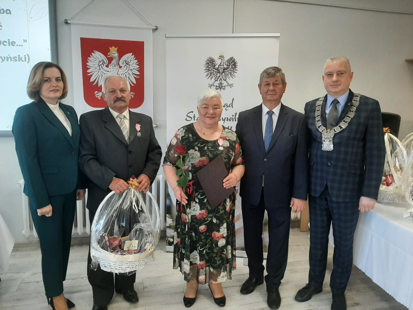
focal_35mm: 26
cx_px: 206
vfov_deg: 53.1
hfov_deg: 67.3
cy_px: 155
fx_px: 310
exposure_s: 1/50
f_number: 1.7
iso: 80
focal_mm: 3.93
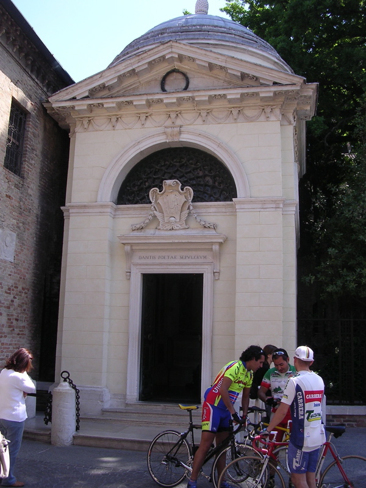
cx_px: 183
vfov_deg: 49.0
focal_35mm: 38
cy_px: 244
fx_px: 536
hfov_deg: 37.7
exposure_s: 1/396
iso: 100
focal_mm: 5.8
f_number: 2.8
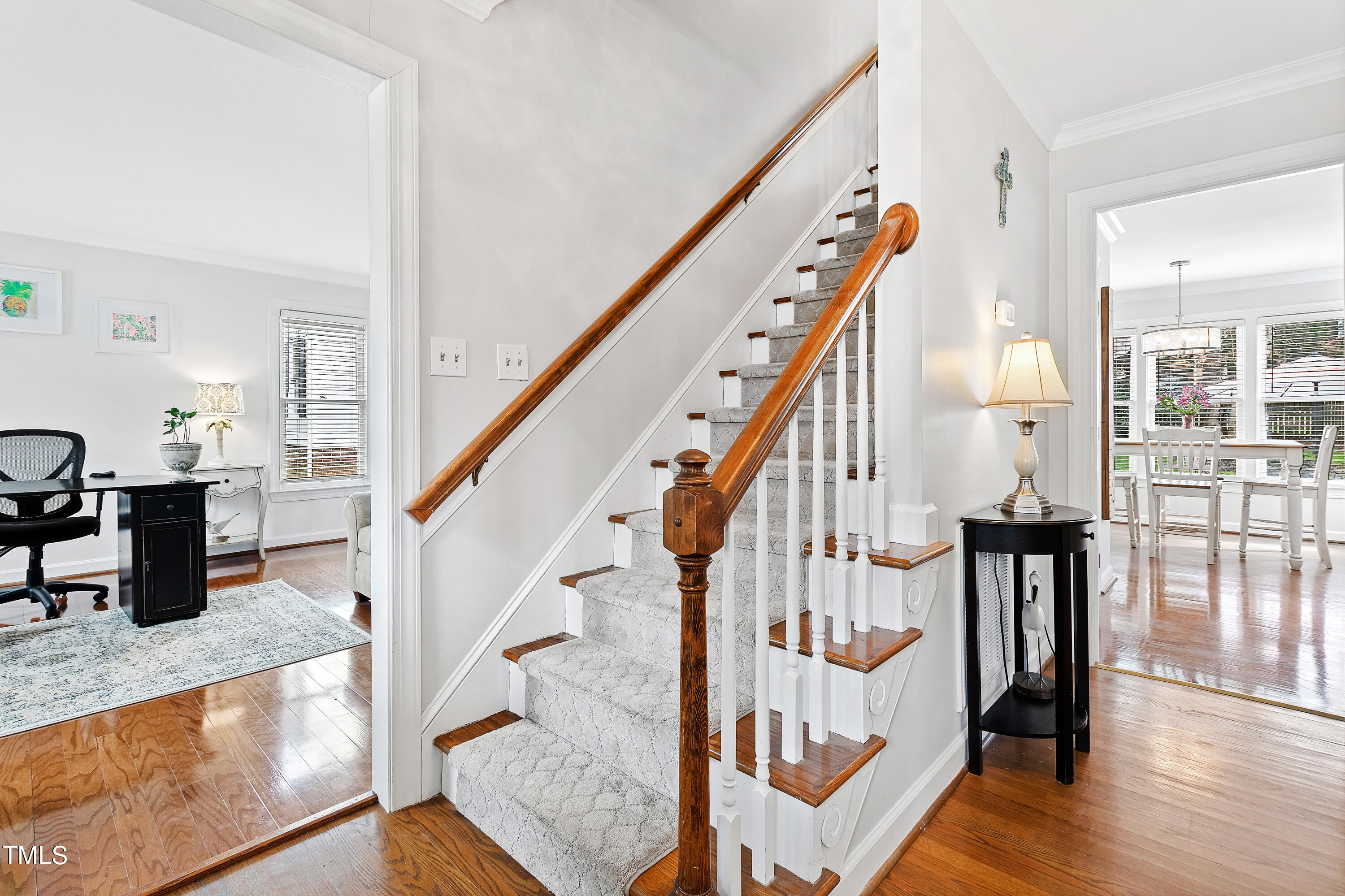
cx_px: 672
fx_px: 560
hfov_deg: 100.4
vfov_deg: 77.3
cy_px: 448
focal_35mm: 15
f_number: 8
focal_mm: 10
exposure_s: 1/1.67
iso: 100
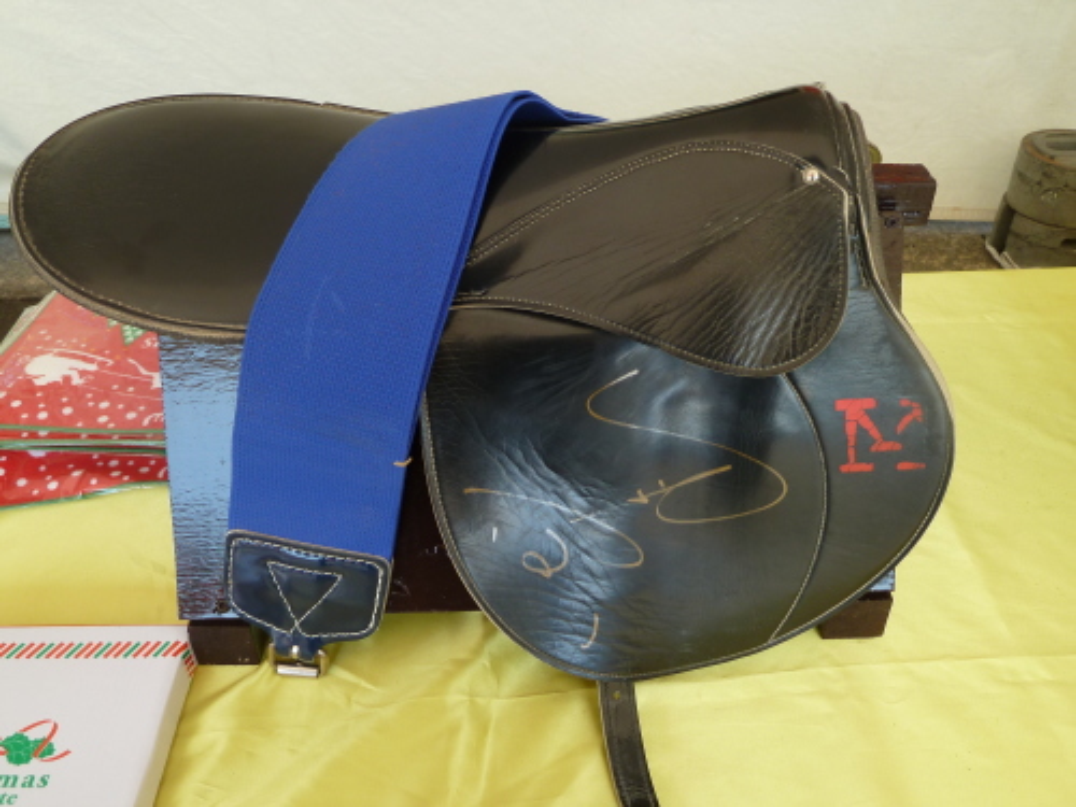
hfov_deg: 60.0
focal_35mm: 30
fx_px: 933
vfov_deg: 46.8
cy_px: 404
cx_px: 538
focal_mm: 5
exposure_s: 1/100
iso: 80
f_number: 3.4
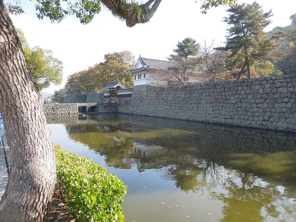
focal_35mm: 25
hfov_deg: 69.4
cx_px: 148
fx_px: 214
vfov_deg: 54.9
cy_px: 111
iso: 100
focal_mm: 4.5
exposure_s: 1/250
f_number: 3.3
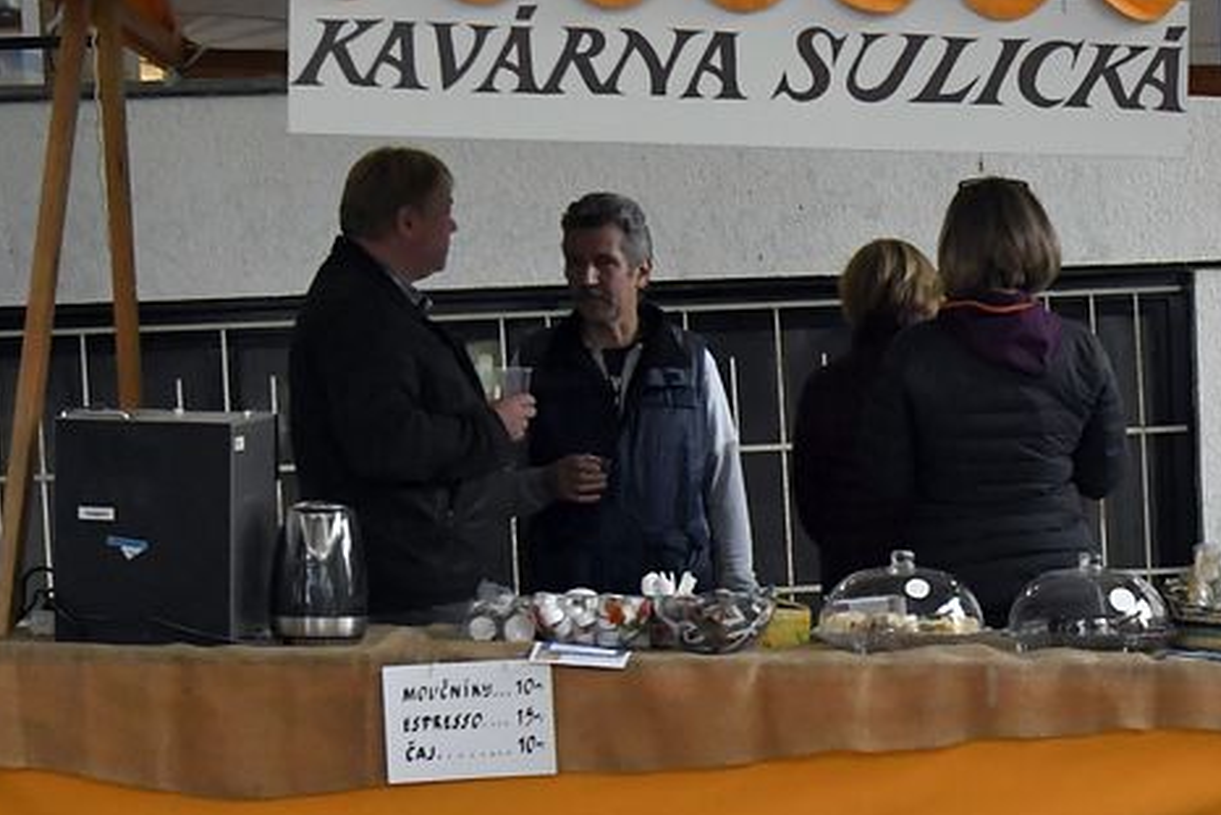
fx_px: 2884
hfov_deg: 23.2
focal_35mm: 85
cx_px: 1124
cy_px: 498
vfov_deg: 16.1
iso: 5000
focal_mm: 22
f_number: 5.6
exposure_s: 1/160
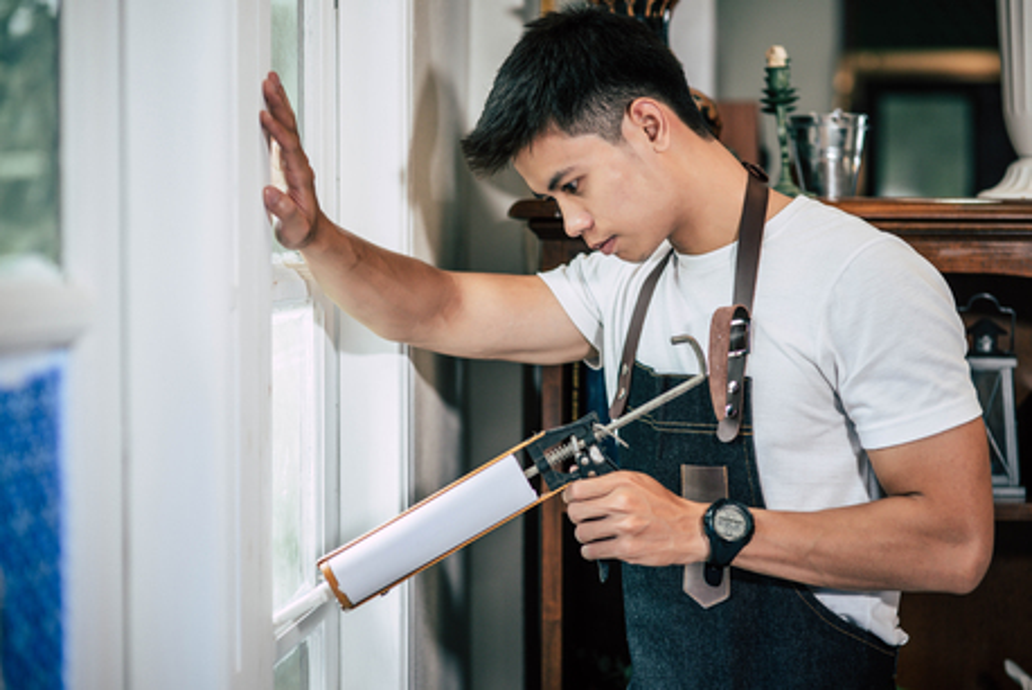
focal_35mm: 85
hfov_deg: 23.9
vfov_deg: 16.1
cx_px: 516
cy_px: 345
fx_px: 2438
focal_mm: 85
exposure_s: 1/160
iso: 400
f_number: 2
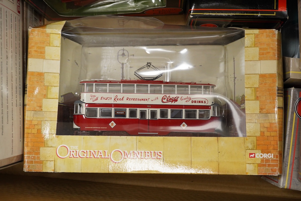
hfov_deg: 43.6
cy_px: 100
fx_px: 376
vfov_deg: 29.9
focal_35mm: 45
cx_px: 150
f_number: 9
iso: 2000
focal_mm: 30
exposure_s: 1/100
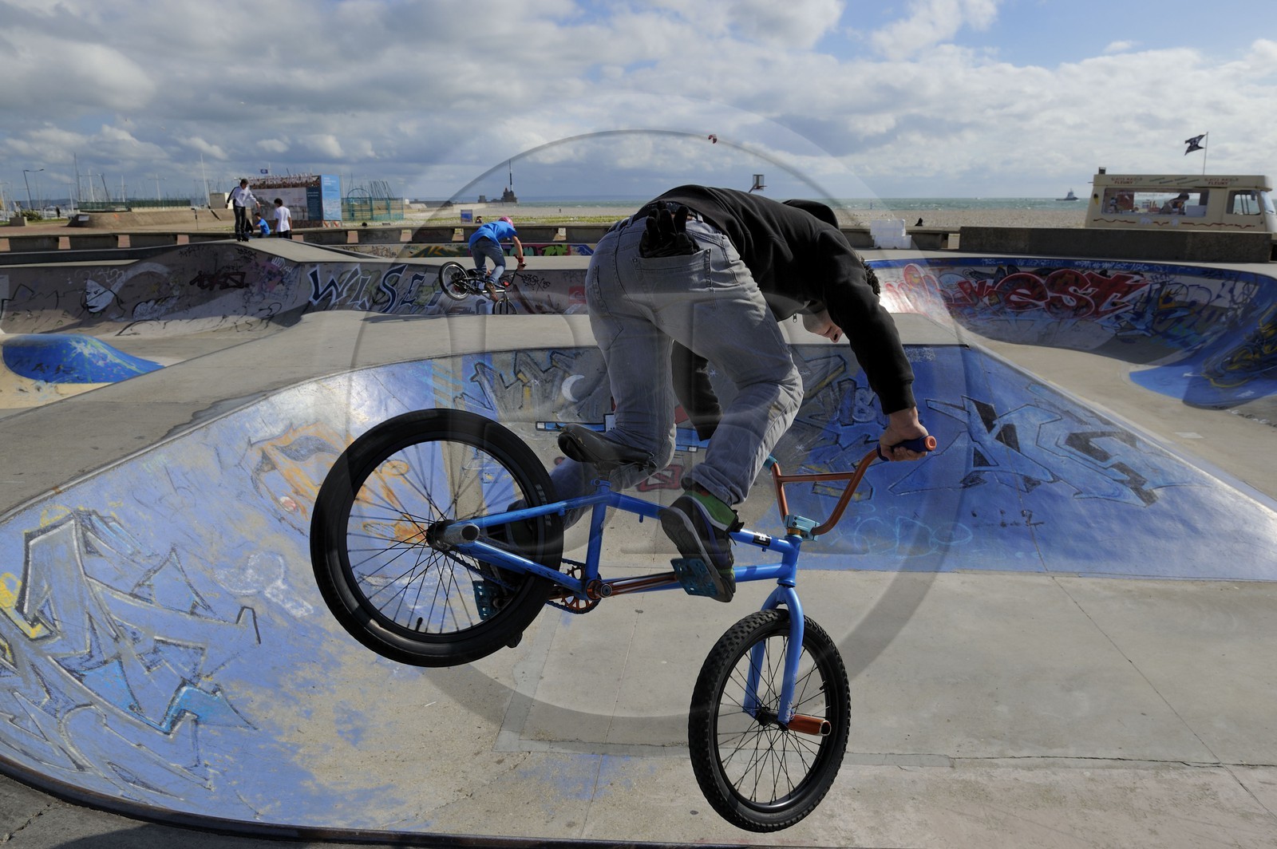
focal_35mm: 24
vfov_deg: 53.1
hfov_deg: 73.8
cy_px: 424
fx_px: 851
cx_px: 638
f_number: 9
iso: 200
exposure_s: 1/500
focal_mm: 24
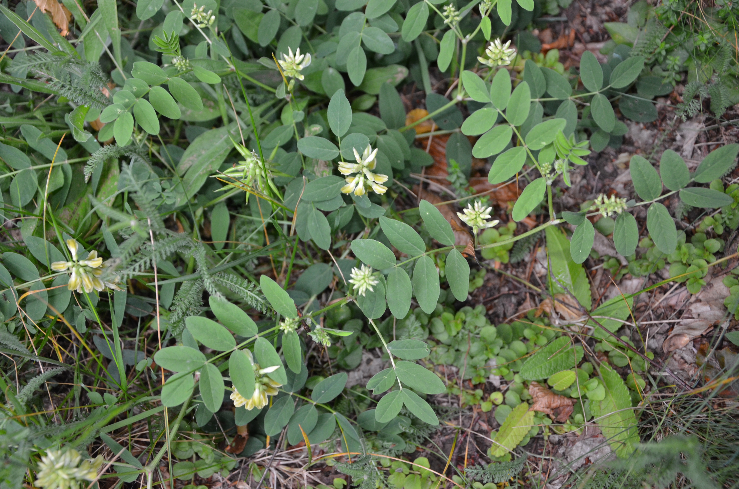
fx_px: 983
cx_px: 370
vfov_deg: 28.0
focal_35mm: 48
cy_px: 244
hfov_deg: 41.2
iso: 800
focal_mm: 32
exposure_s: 1/60
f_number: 4.2
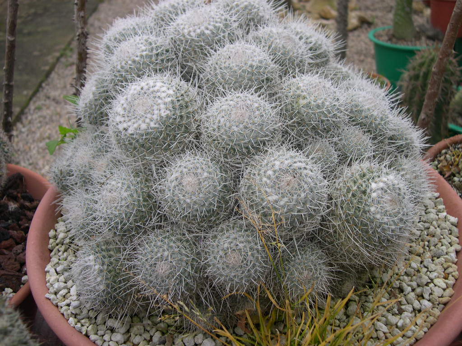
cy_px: 173
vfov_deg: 37.7
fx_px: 507
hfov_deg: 49.0
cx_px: 231
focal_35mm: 38
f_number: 2.8
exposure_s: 1/349
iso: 100
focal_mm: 8
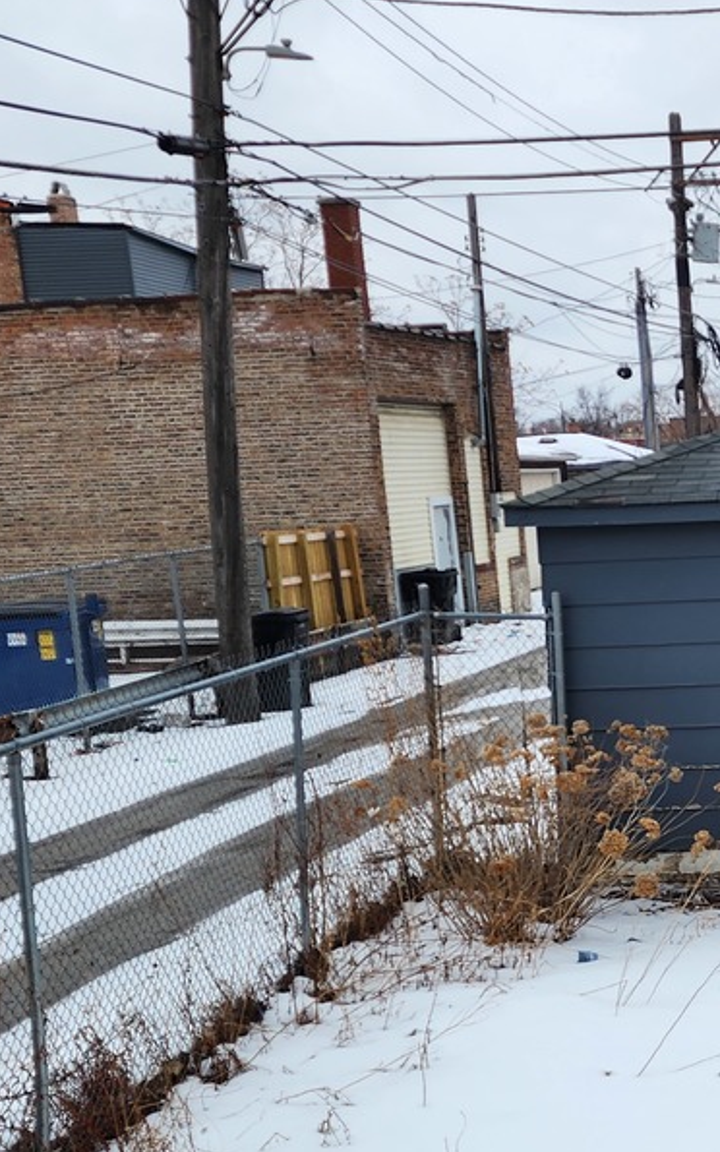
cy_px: 784
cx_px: 908
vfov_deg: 34.2
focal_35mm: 59
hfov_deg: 20.3
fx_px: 1852
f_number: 1.8
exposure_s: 1/769
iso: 12
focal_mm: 6.4
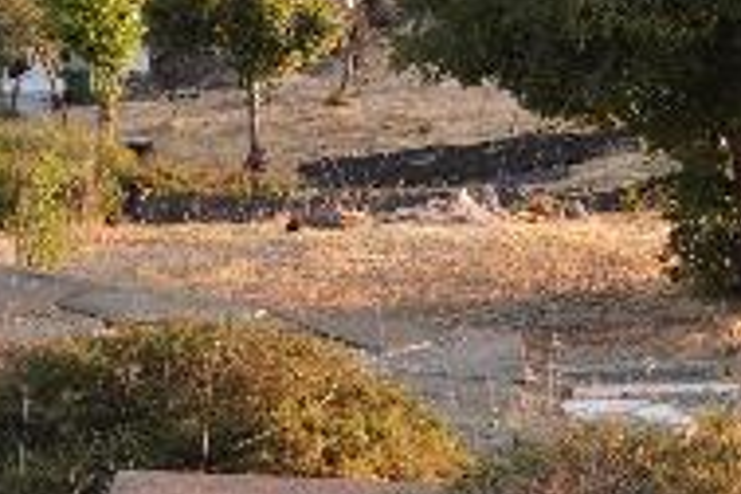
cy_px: 39
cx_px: 82
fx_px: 5145
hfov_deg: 8.2
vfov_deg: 5.5
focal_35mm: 250
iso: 320
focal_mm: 21
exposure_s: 1/160
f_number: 4
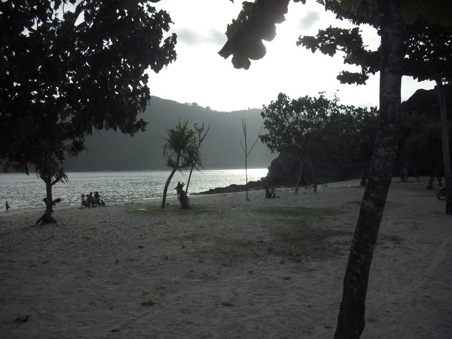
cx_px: 226
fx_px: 496
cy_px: 170
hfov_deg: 49.0
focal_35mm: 38
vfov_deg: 37.7
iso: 100
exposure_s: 1/400
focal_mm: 6.2
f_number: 8
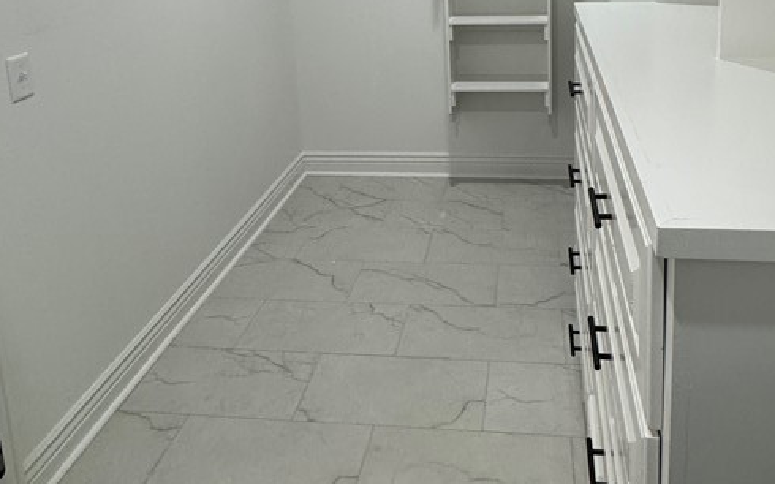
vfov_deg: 36.7
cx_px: 462
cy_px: 6
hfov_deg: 60.8
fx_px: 655
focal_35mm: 31
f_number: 2.2
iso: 250
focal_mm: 2.22
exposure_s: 1/120
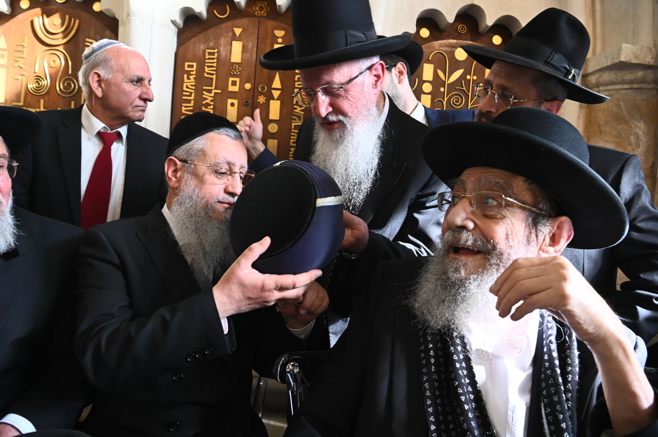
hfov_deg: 73.8
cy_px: 218
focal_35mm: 24
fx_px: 438
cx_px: 329
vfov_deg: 53.1
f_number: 6.3
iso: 2000
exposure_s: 1/160
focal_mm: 24
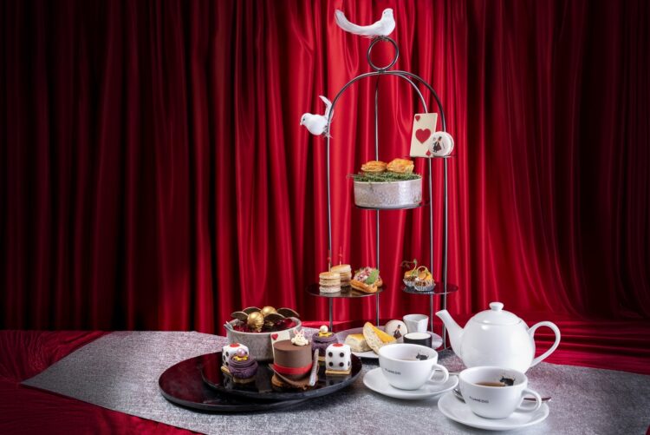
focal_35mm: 31
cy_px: 218
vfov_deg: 42.4
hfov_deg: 60.3
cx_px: 325
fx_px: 560
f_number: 11
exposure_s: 1/200
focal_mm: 31
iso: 64
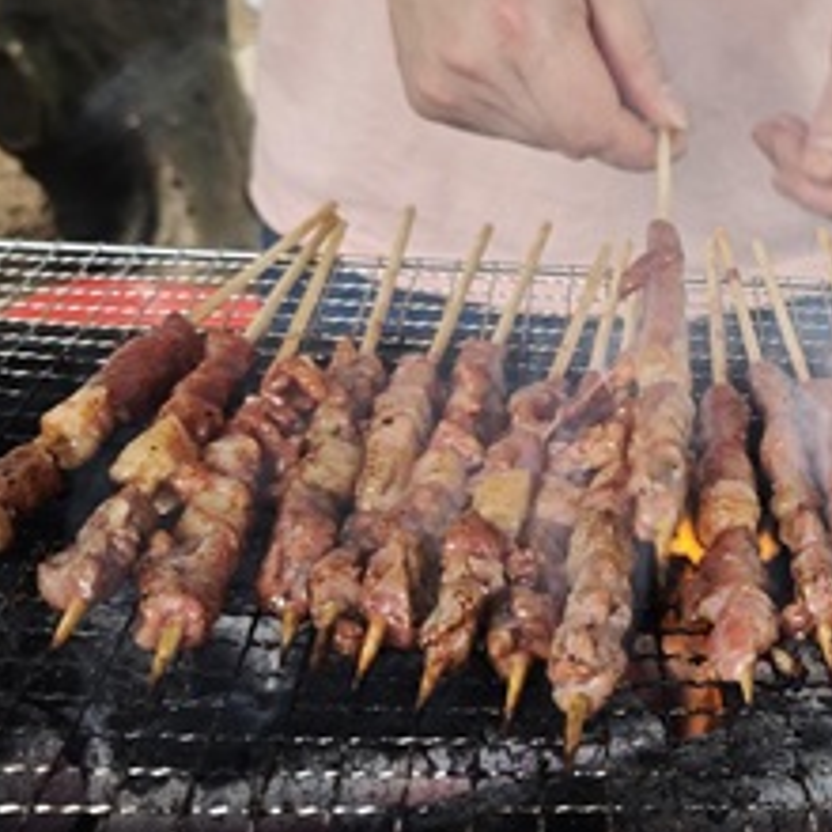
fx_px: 1632
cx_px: 893
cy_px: 301
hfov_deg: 26.6
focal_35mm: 60
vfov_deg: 28.5
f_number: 1.62
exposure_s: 1/102
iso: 250
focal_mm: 6.55
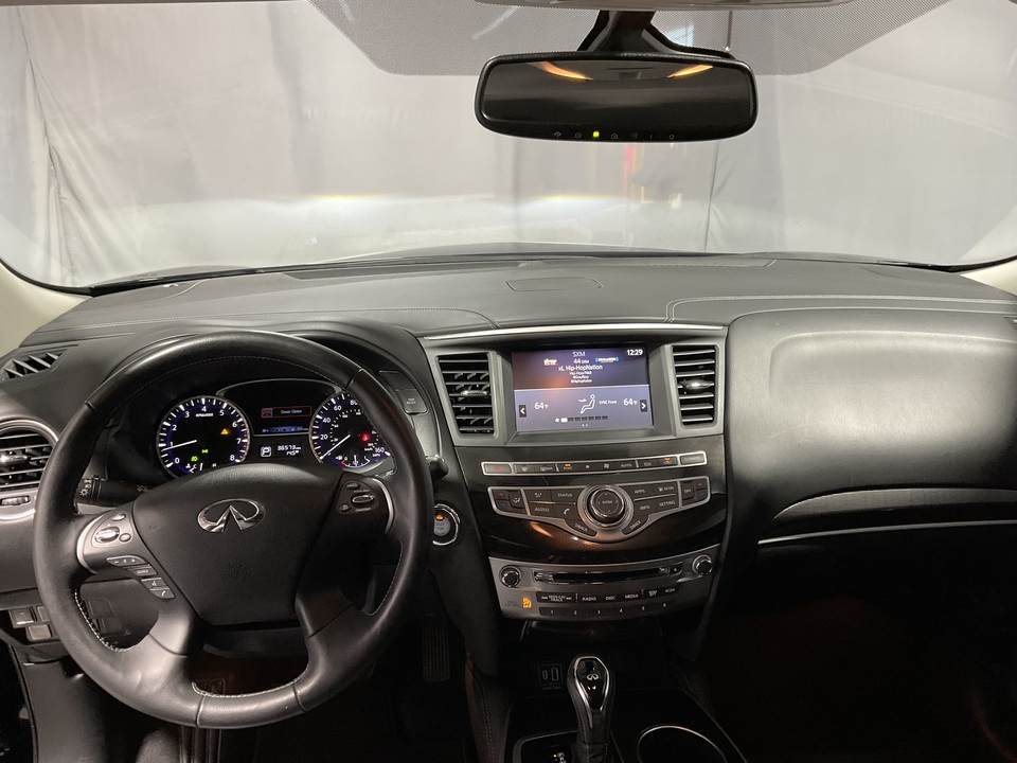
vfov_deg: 48.2
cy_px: 382
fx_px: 852
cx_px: 508
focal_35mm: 29
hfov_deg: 61.7
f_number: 1.8
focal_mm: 3
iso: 80
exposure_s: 1/50
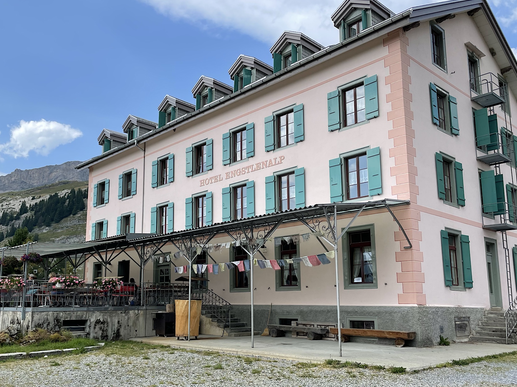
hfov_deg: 56.5
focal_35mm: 32
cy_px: 224
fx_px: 478
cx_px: 216
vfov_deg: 44.0
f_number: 1.6
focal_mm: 4.2
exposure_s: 1/2681
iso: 32
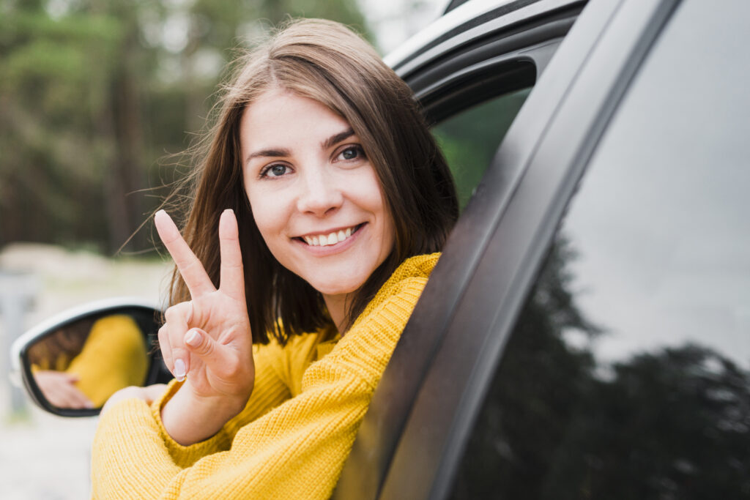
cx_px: 375
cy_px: 250
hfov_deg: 39.6
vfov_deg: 27.0
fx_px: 1042
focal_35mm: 50
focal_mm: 50
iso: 250
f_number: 2.5
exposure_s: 1/400
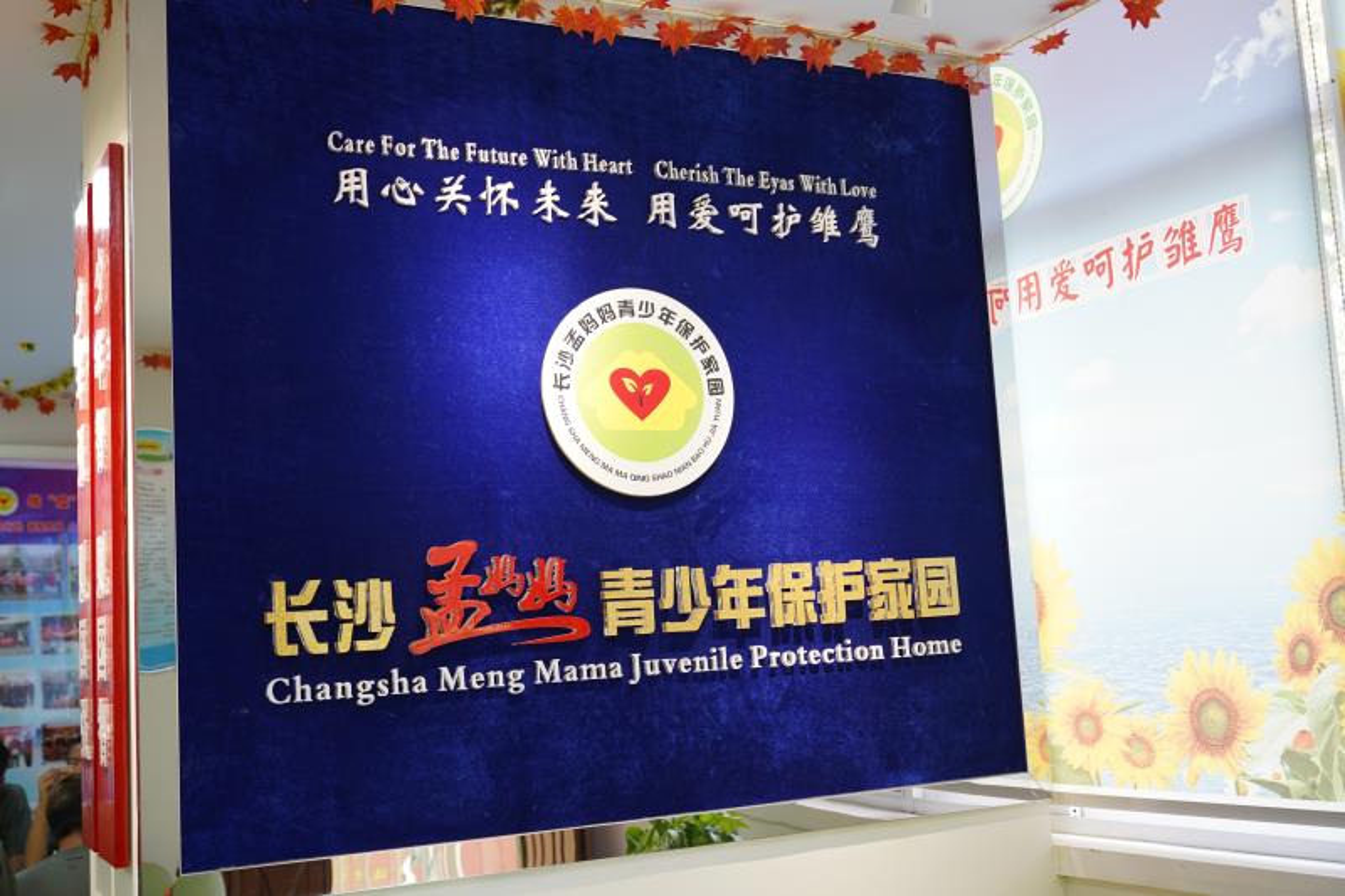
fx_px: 1494
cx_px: 672
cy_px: 448
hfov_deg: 48.5
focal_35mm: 40
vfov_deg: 33.4
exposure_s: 1/125
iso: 500
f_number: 3.5
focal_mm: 40
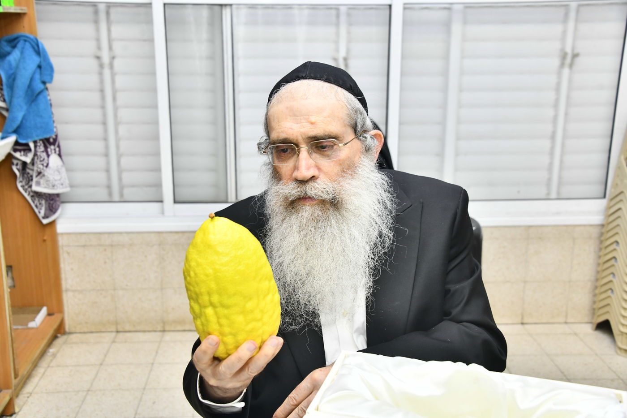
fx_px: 731
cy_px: 209
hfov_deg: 46.4
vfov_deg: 31.9
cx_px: 314
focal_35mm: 42
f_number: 6.3
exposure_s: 1/160
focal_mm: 42
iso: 1000
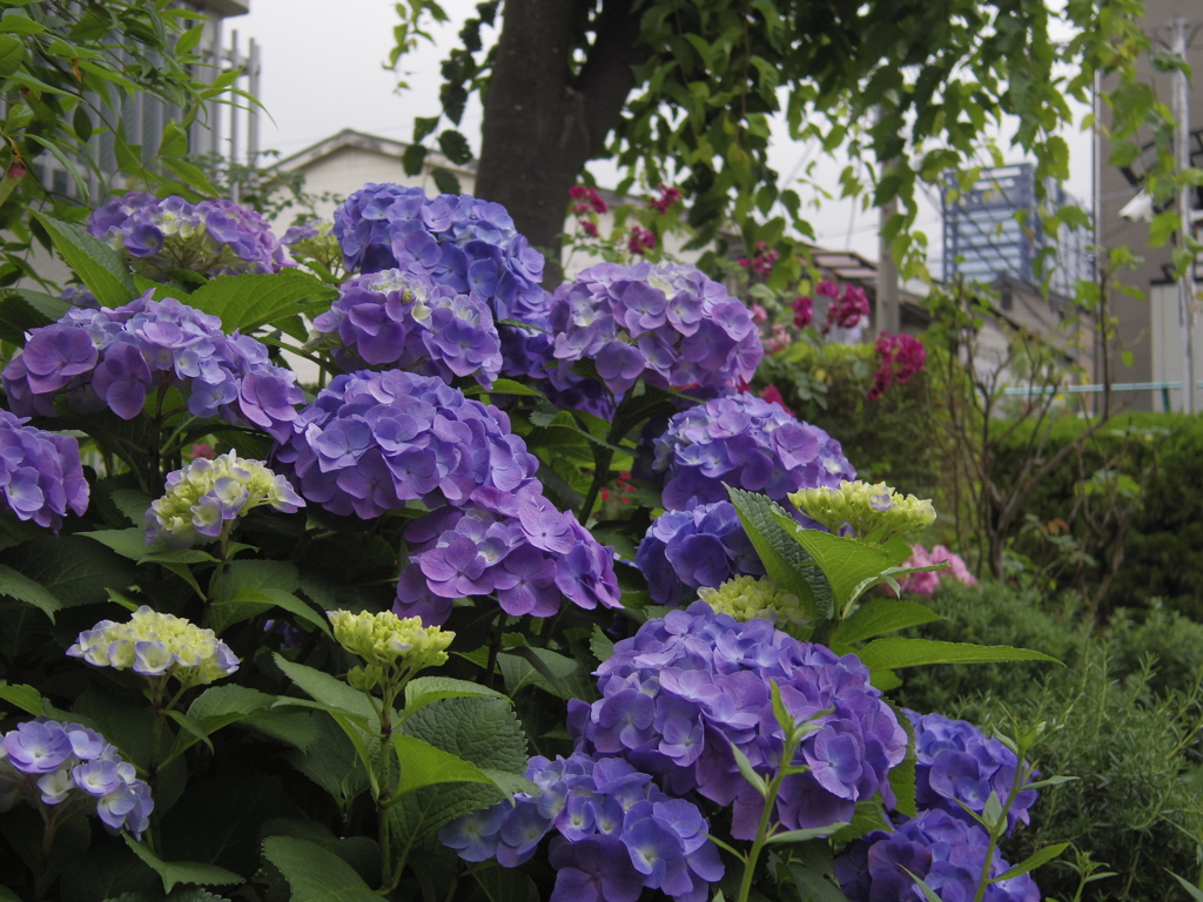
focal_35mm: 47
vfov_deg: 30.9
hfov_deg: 40.4
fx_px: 1633
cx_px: 602
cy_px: 451
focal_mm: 8.5
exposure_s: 1/1000
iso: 125
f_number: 1.9
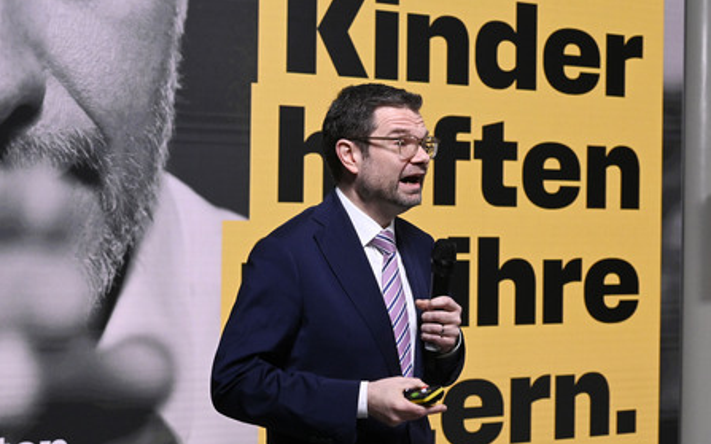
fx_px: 1395
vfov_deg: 18.1
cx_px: 357
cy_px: 223
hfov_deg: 28.6
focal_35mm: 72
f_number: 10
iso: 5000
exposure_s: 1/320
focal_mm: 70
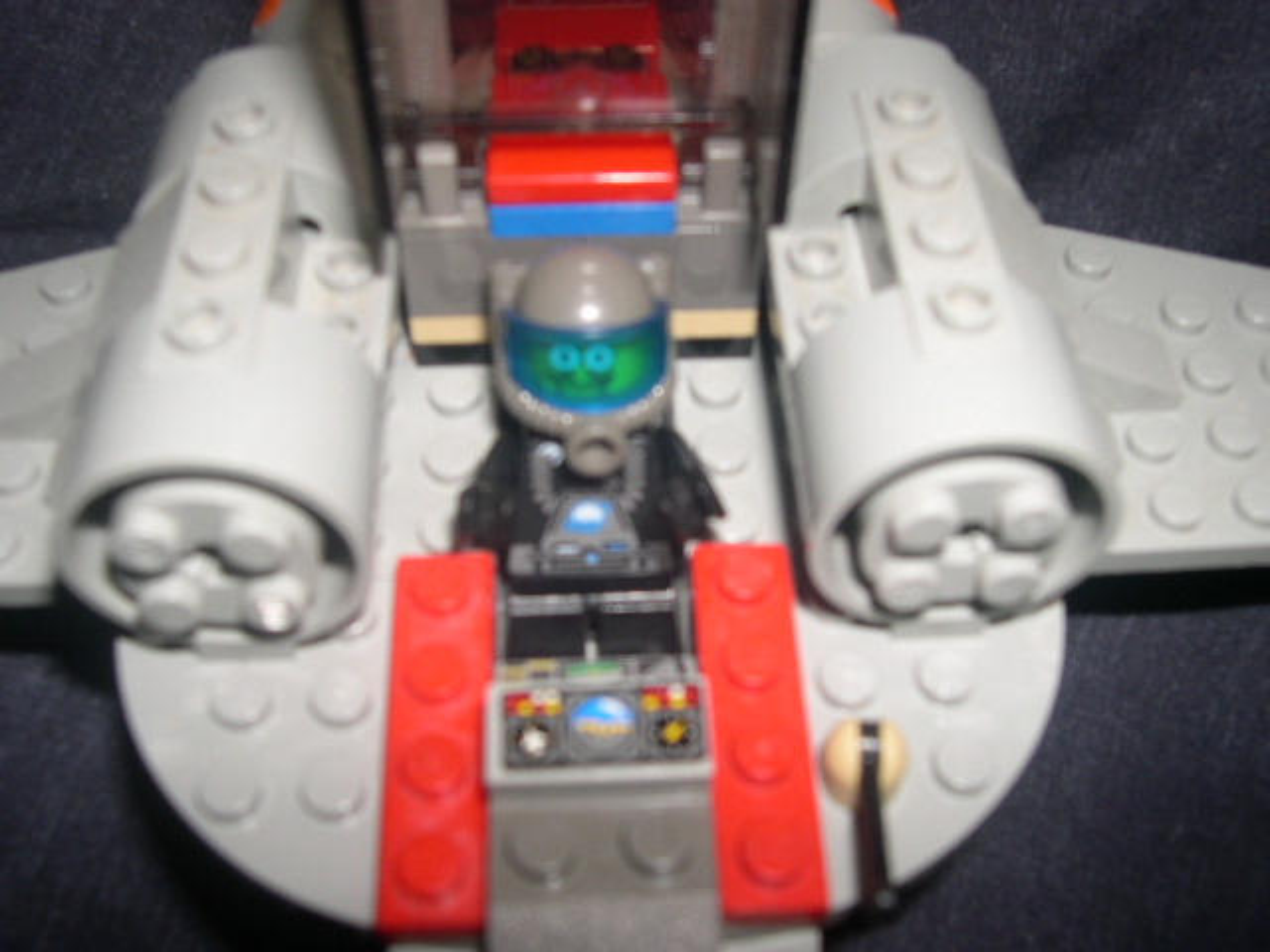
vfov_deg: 37.7
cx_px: 635
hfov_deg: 49.0
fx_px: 1394
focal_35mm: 38
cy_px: 476
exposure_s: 1/60
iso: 100
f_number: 7.6
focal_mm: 8
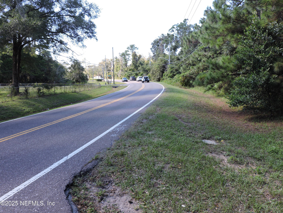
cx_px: 142
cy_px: 106
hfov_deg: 55.4
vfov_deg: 42.9
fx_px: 270
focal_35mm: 33
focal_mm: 5.9
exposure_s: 1/125
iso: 100
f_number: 3.2
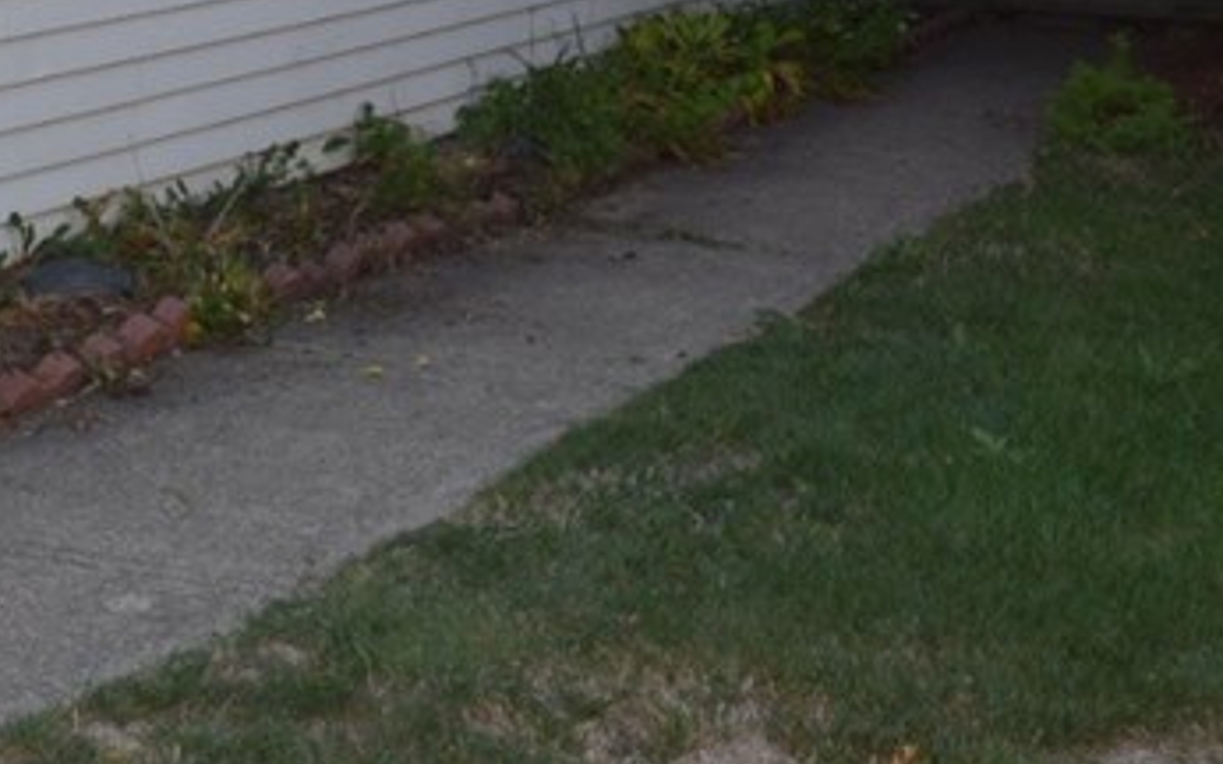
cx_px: 209
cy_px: -347
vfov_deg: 13.0
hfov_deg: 21.3
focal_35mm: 96
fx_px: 3199
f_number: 6.3
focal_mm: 20
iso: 100
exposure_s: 1/160
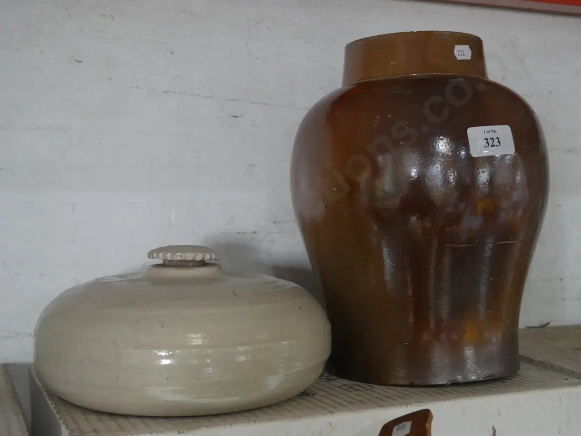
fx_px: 840
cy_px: 218
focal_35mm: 50
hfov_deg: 38.2
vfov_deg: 29.1
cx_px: 290
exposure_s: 1/60
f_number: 5.3
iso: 2000
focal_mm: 25
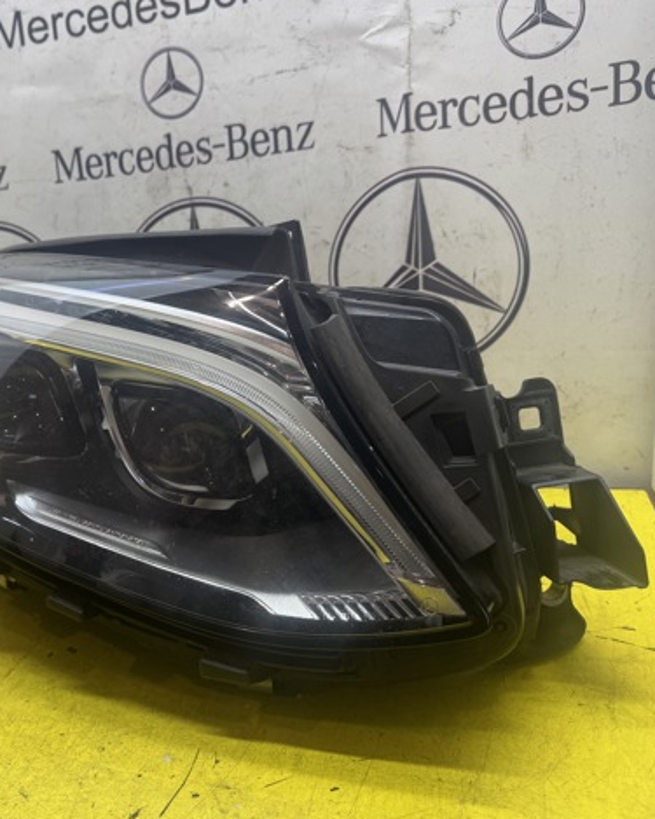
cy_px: 407
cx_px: 175
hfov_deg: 44.5
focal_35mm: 32
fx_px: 776
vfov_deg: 55.7
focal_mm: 6.76
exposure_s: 1/100
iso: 64
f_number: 1.78
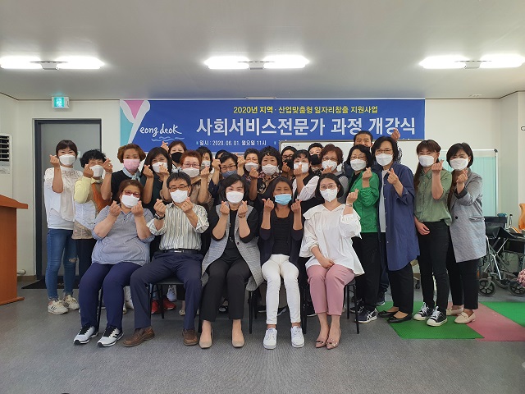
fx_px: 394
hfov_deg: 67.3
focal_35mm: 26
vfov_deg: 53.1
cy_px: 197
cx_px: 262
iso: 125
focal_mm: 4.3
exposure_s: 1/120
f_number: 2.4
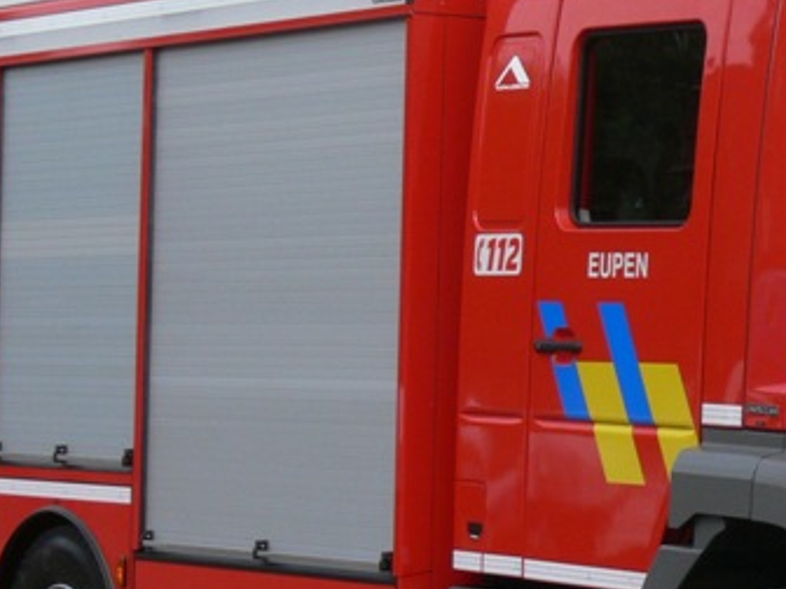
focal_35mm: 186
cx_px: 807
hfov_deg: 10.5
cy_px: 360
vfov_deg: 8.0
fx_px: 4223
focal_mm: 13
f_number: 5.6
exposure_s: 1/200
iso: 80
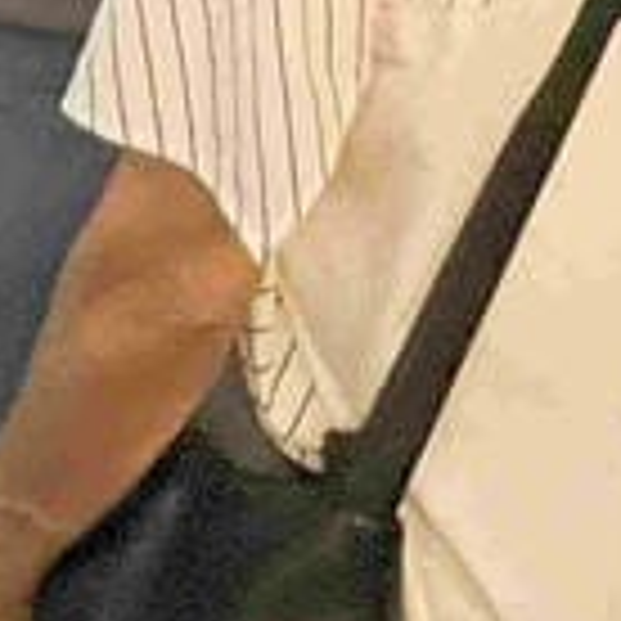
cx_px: -4
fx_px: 2030
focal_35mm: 100
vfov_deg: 11.4
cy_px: -1188
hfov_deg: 17.0
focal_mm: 1.57
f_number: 1.8
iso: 200
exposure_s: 1/99
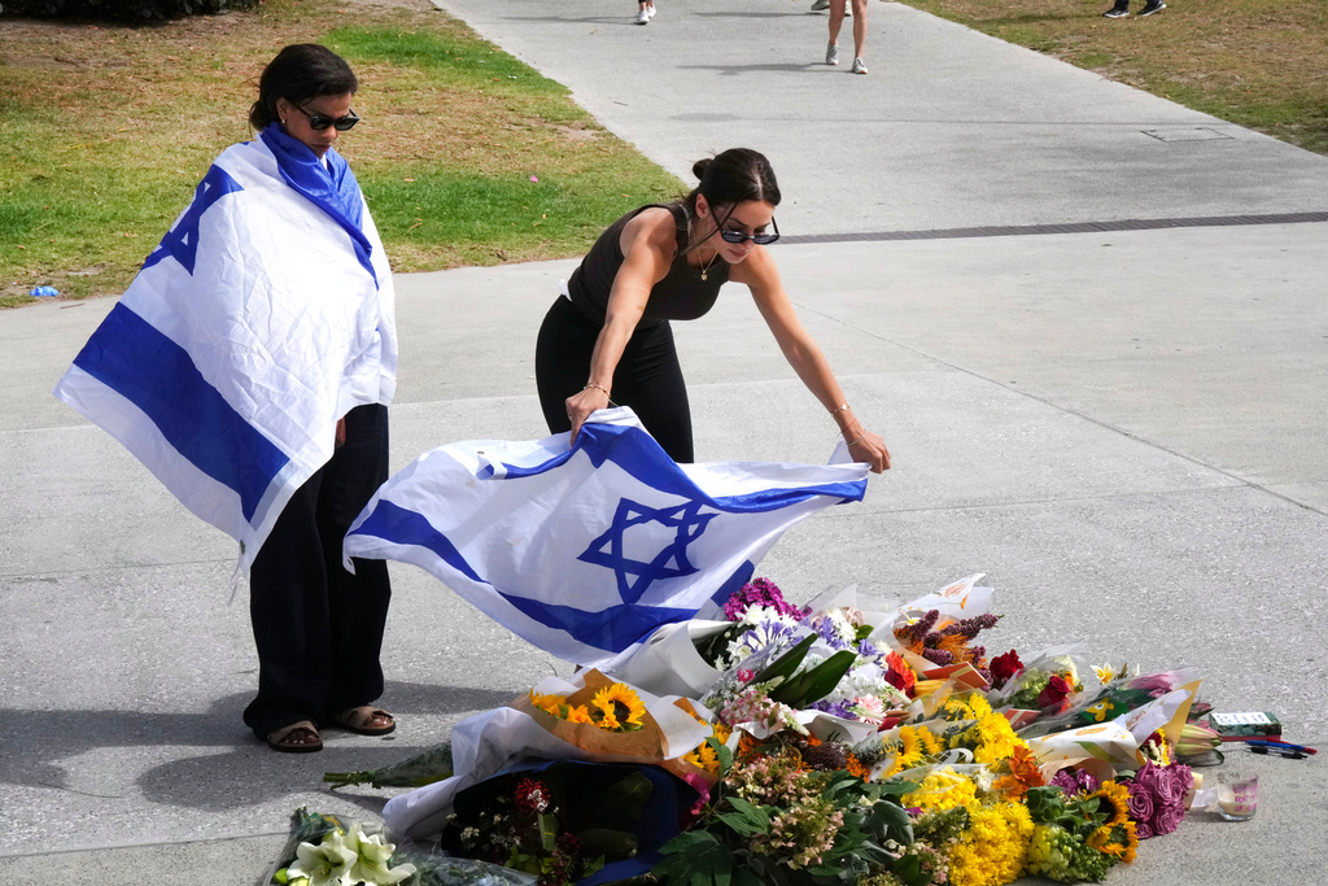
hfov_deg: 25.4
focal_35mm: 80
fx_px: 2951
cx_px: 664
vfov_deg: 17.1
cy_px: 443
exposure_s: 1/1000
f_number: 18
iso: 1000
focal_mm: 80
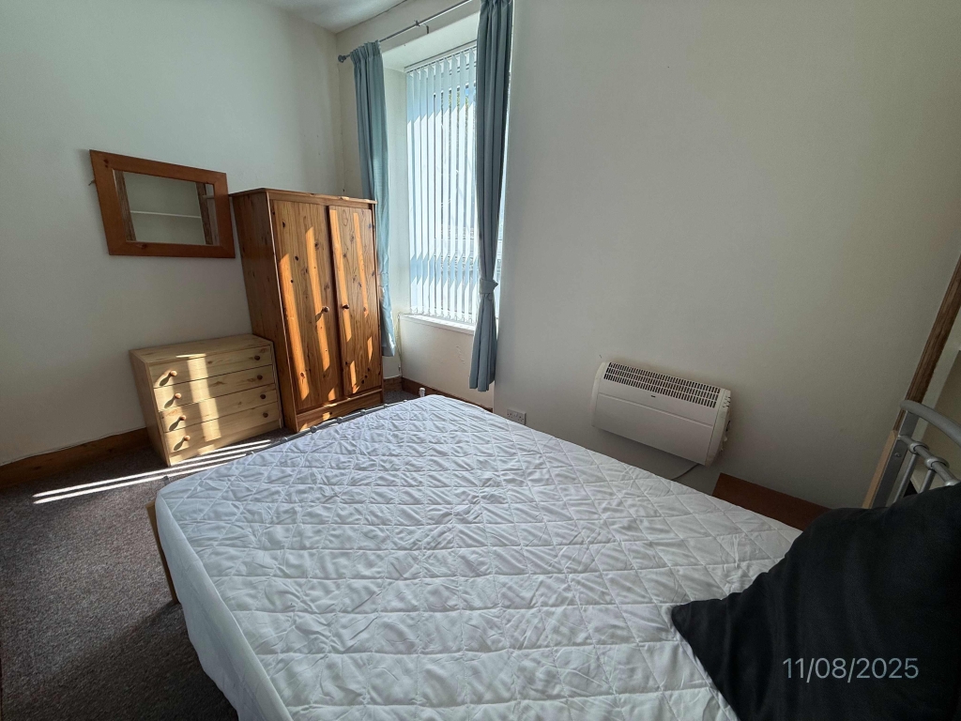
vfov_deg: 85.7
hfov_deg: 102.1
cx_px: 480
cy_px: 360
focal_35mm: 14
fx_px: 389
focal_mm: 2.22
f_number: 2.2
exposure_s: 1/297
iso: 64
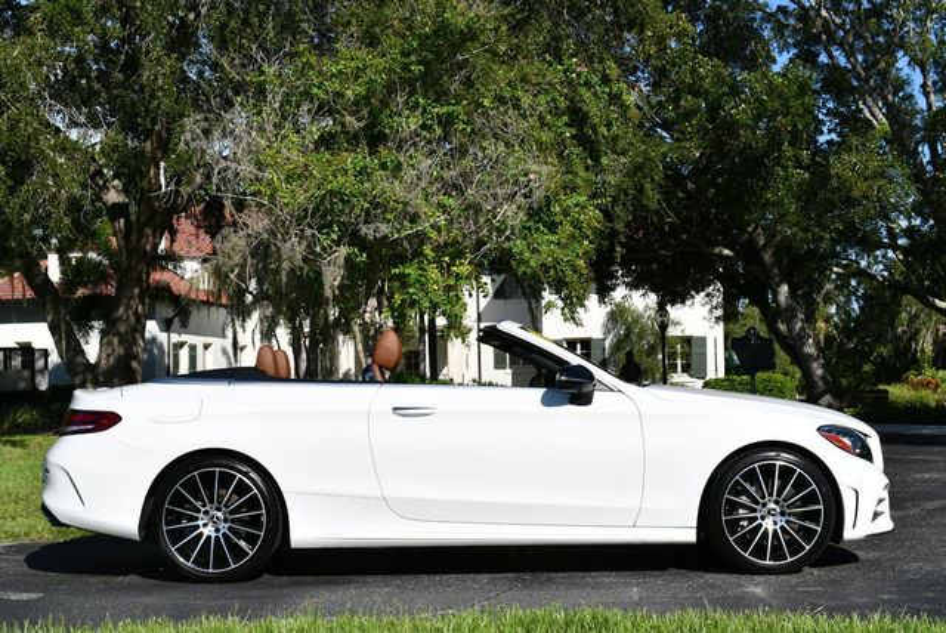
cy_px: 316
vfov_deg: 25.1
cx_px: 473
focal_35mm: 54
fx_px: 1420
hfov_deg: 36.8
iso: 100
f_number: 9
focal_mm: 27
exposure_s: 1/320
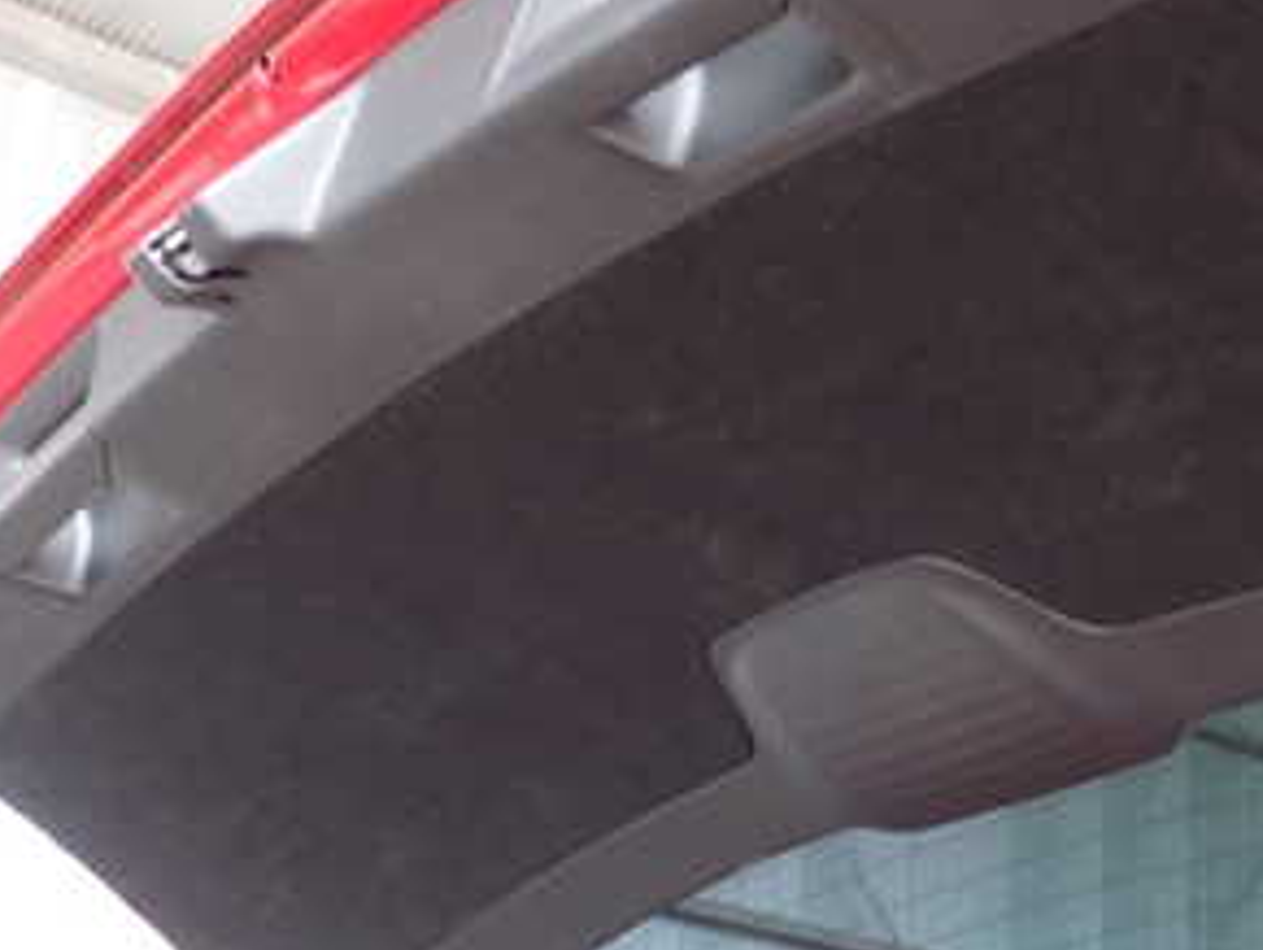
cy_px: 689
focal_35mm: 62
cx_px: 1050
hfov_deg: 30.3
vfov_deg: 23.5
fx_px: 2264
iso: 200
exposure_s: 1/30
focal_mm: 5.4
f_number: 2.3
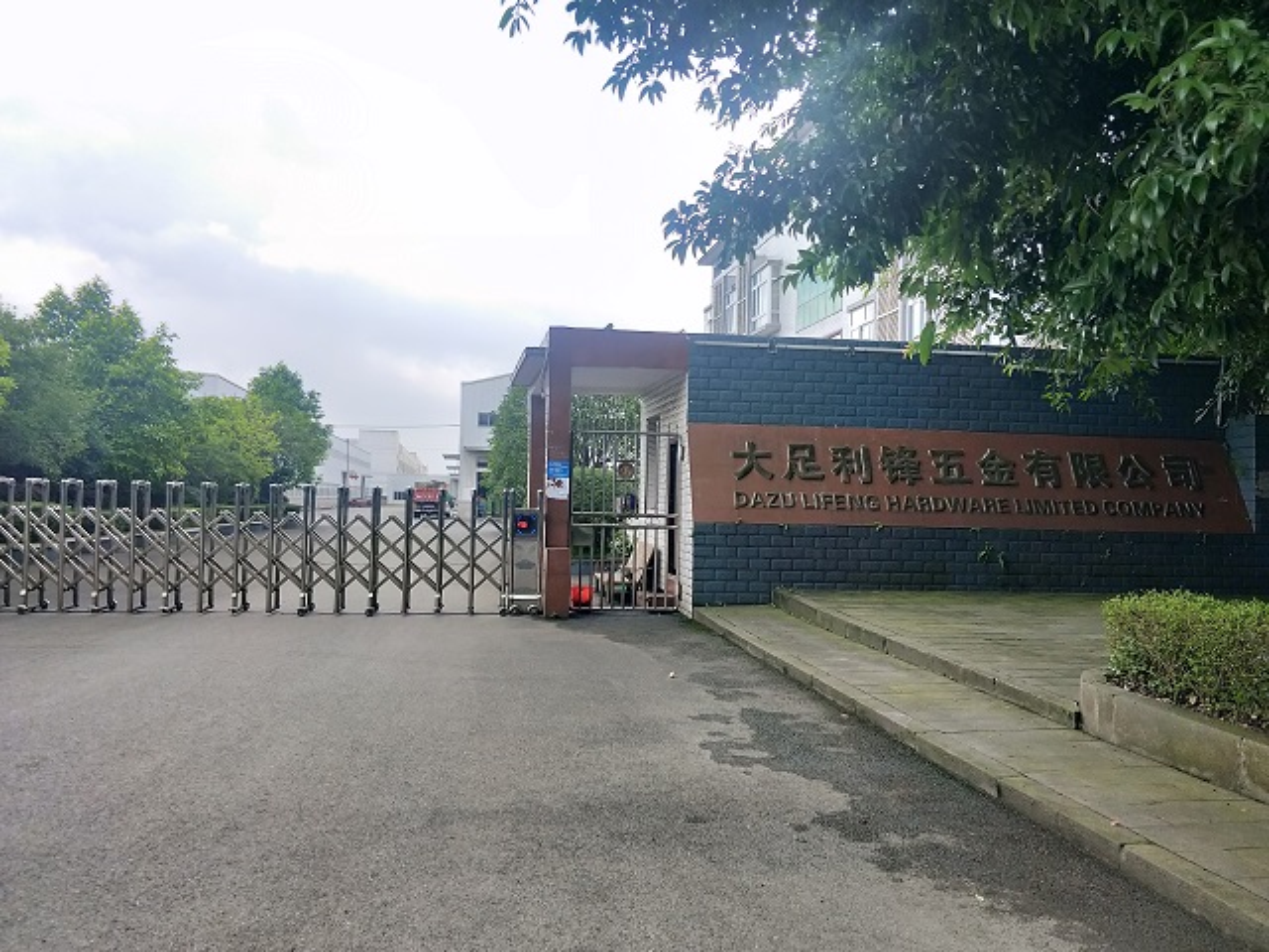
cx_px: 634
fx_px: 916
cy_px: 476
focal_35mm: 25
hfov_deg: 69.4
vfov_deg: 54.9
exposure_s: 1/489
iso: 94
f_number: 1.7
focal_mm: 4.27
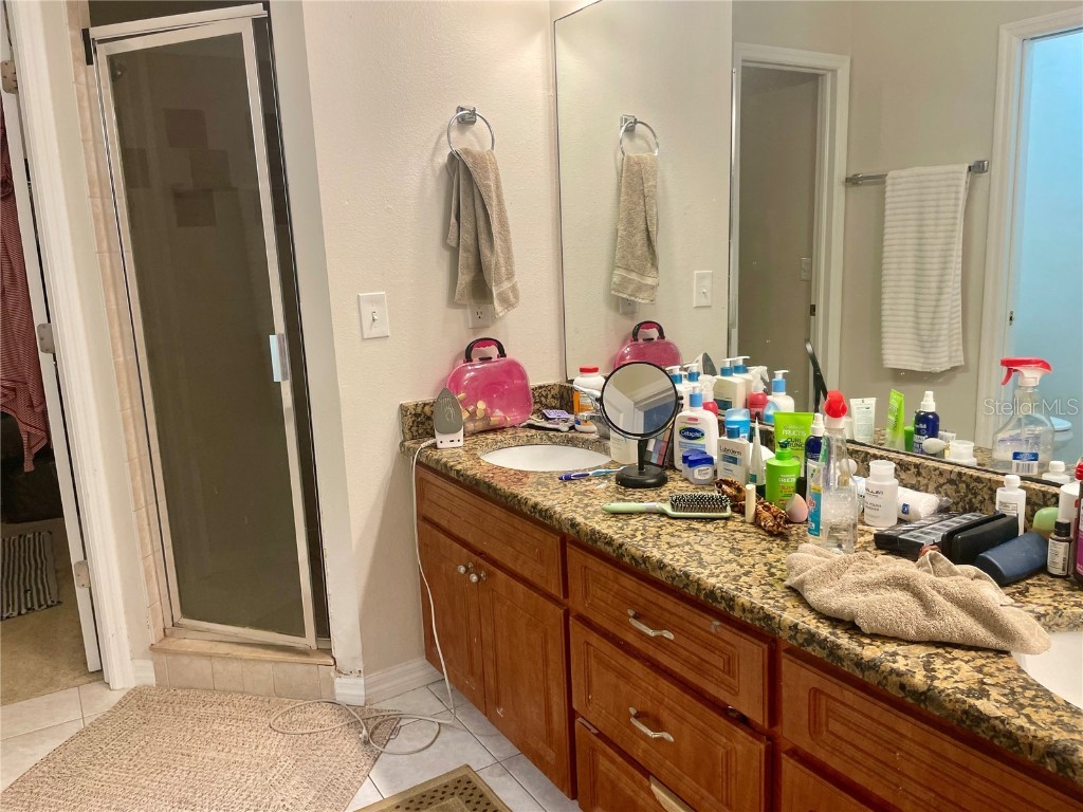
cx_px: 542
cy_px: 406
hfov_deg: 67.3
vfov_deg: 53.1
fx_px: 813
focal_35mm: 26
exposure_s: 1/120
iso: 100
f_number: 1.6
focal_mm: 4.2
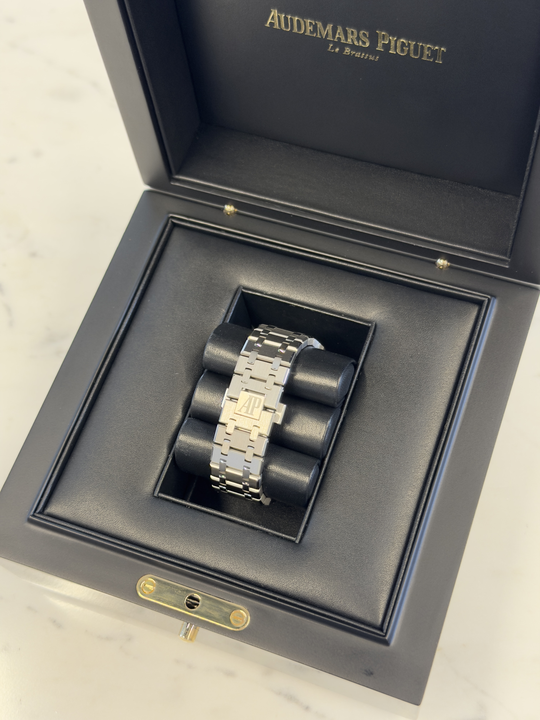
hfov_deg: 30.3
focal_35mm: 48
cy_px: 360
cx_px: 270
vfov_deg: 39.7
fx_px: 998
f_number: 1.78
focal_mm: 6.76
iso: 250
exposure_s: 1/50
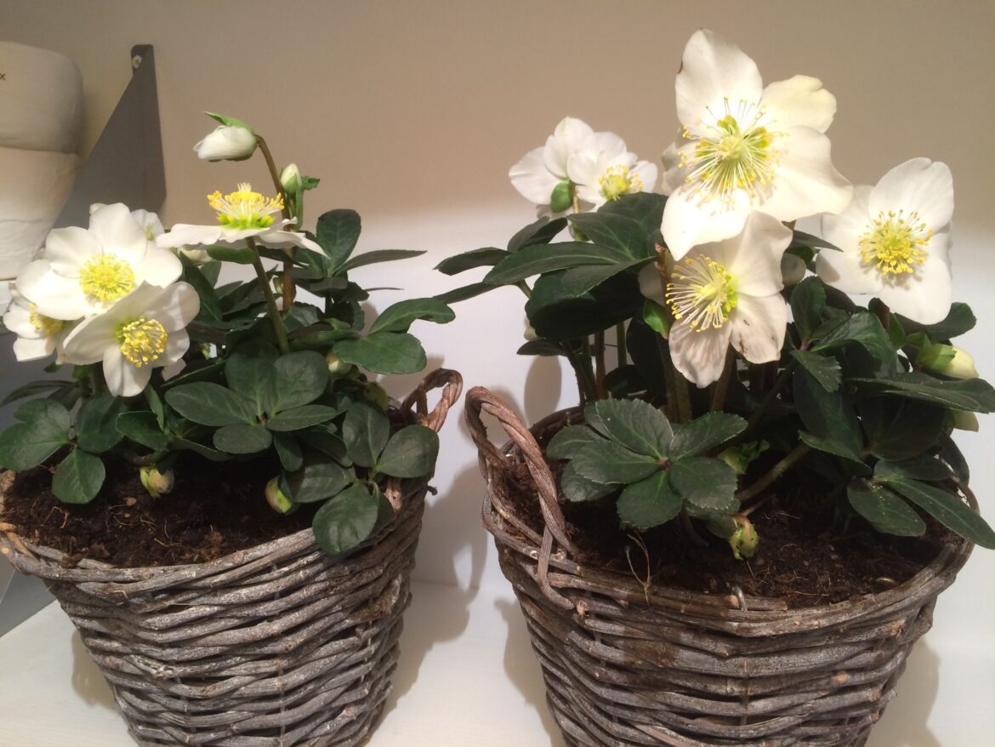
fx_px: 834
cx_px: 498
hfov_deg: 61.6
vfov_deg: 48.2
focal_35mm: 29
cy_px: 374
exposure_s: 1/33
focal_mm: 4.15
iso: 125
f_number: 2.2
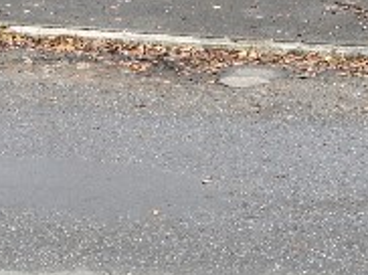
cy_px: 66
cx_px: 72
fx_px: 1943
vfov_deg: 8.1
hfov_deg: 10.8
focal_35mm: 183
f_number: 3.6
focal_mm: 11.8
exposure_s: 1/100
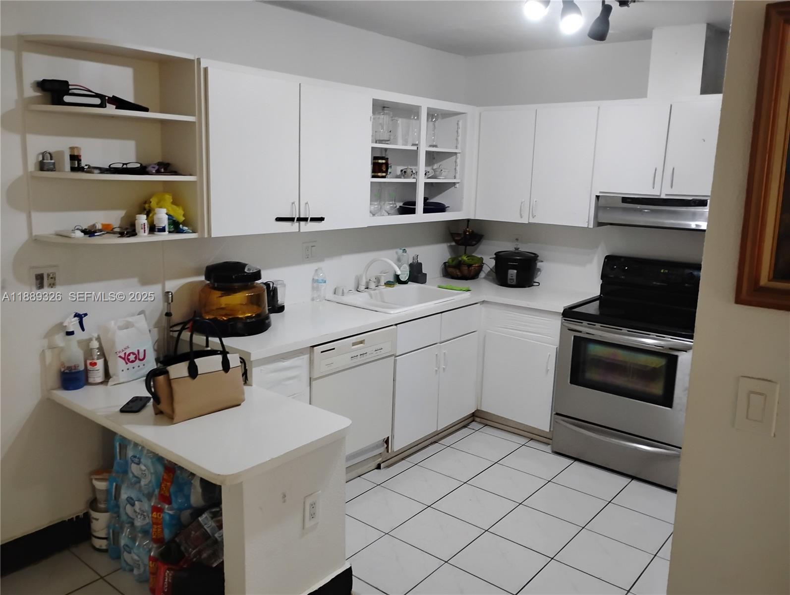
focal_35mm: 28
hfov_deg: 63.4
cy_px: 298
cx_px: 395
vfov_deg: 49.9
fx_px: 640
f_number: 1.8
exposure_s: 1/30
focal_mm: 4.26
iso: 1528
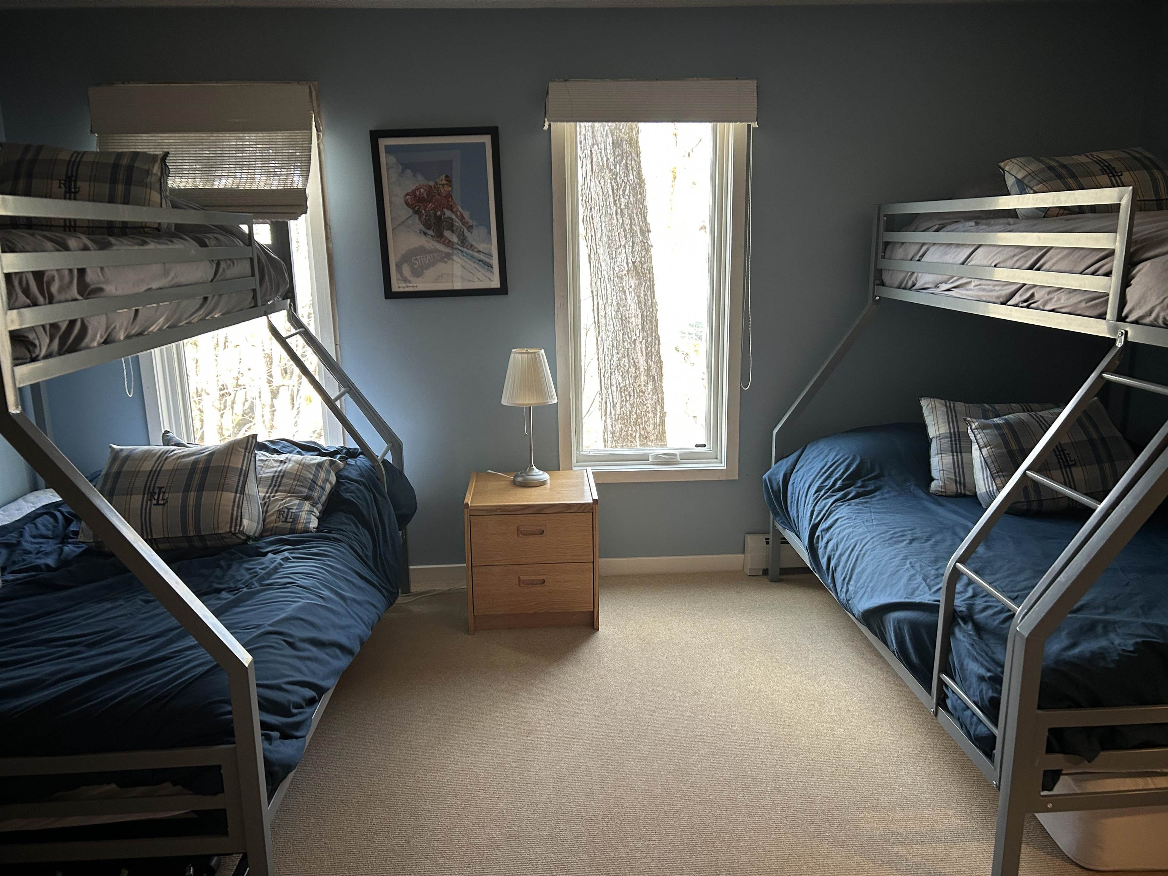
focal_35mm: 26
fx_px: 877
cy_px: 438
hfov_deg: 67.3
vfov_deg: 53.1
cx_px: 584
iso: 160
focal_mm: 5.7
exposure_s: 1/60
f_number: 1.5
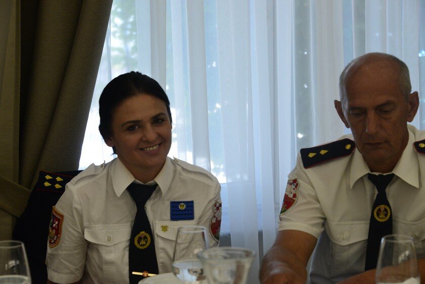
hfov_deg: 19.5
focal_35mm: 105
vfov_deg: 13.0
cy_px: 142
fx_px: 1239
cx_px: 212
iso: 4000
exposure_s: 1/250
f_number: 8
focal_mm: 105
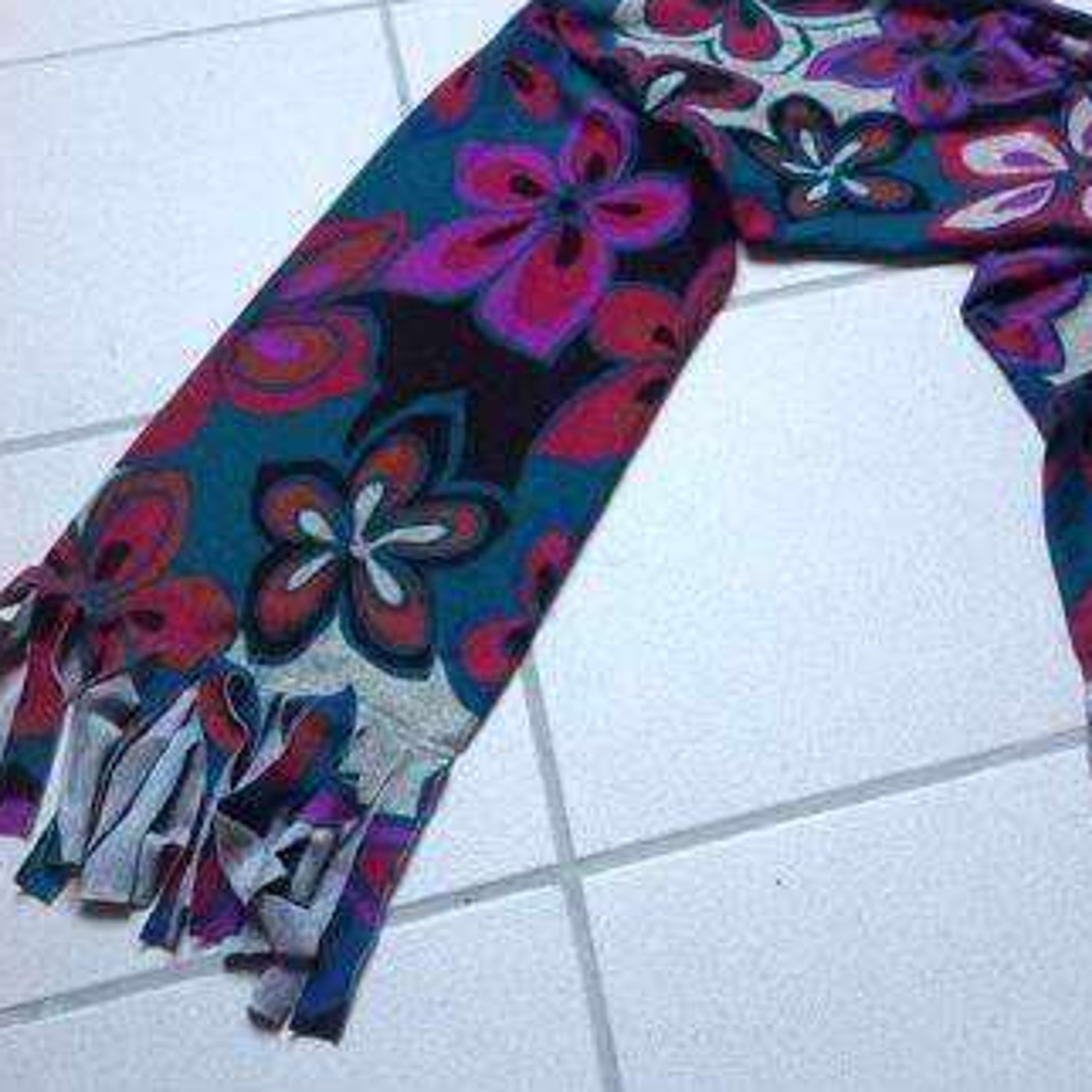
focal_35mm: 46
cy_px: 493
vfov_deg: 36.8
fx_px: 1642
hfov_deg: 36.2
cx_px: 777
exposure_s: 1/15
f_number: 2.4
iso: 125
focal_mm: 4.28
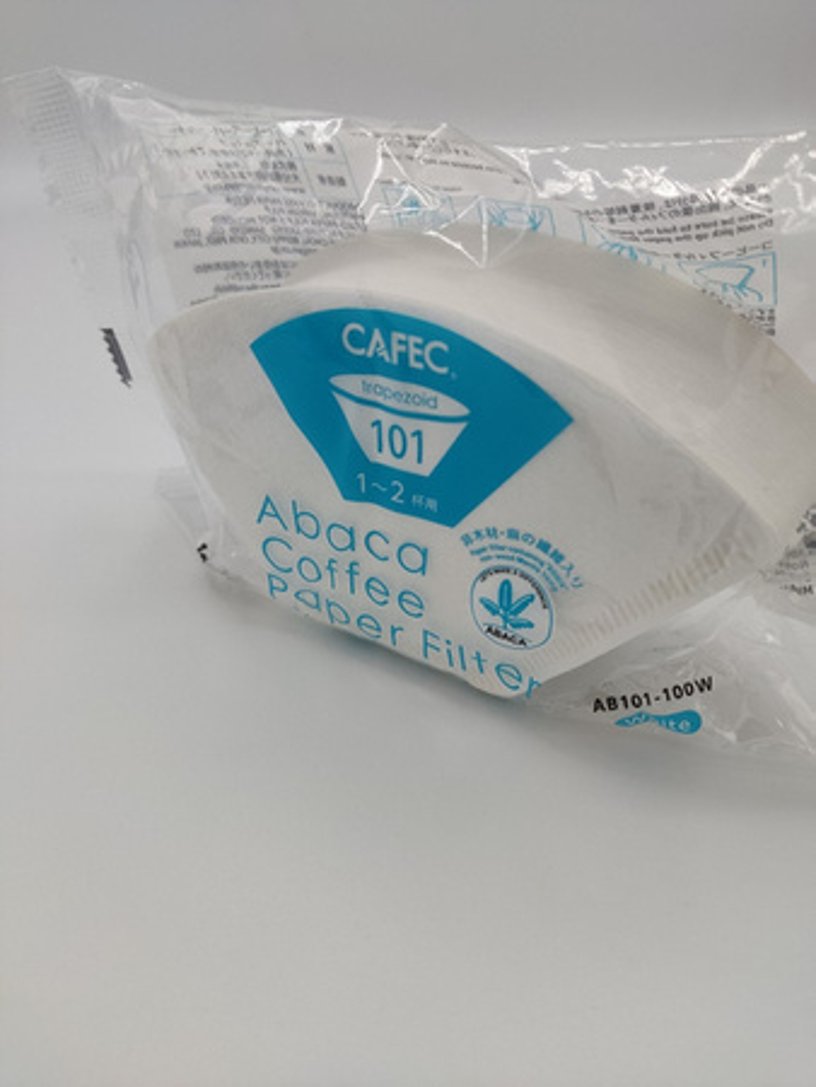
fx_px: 785
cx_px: 408
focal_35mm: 25
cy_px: 544
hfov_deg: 54.9
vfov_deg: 69.4
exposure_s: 1/335
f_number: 1.79
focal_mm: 4.71
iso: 50
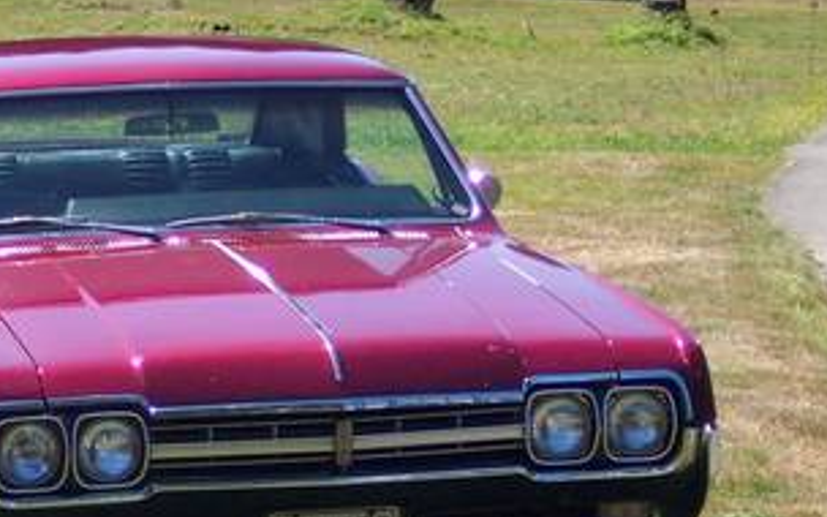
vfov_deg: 5.7
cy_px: 340
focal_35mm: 229
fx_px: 5161
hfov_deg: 9.1
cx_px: 177
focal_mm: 24
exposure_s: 1/500
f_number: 4.8
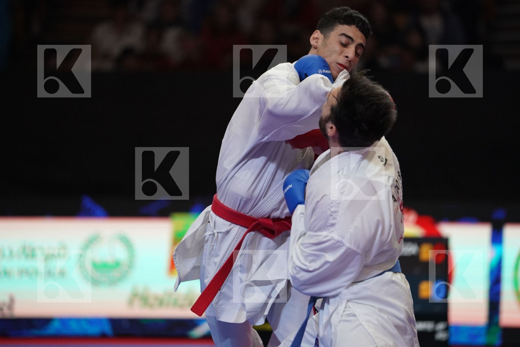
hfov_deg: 10.3
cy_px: 174
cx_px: 260
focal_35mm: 200
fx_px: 2889
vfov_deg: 6.9
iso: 3200
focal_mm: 200
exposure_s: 1/1000
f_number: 2.8
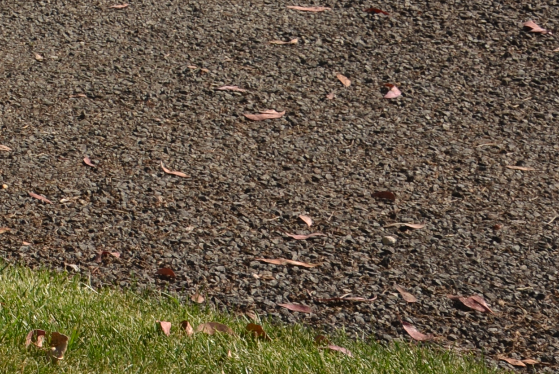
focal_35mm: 164
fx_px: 2548
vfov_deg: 8.2
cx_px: -524
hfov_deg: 11.4
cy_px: -240
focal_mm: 34
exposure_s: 1/200
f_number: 11
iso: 100
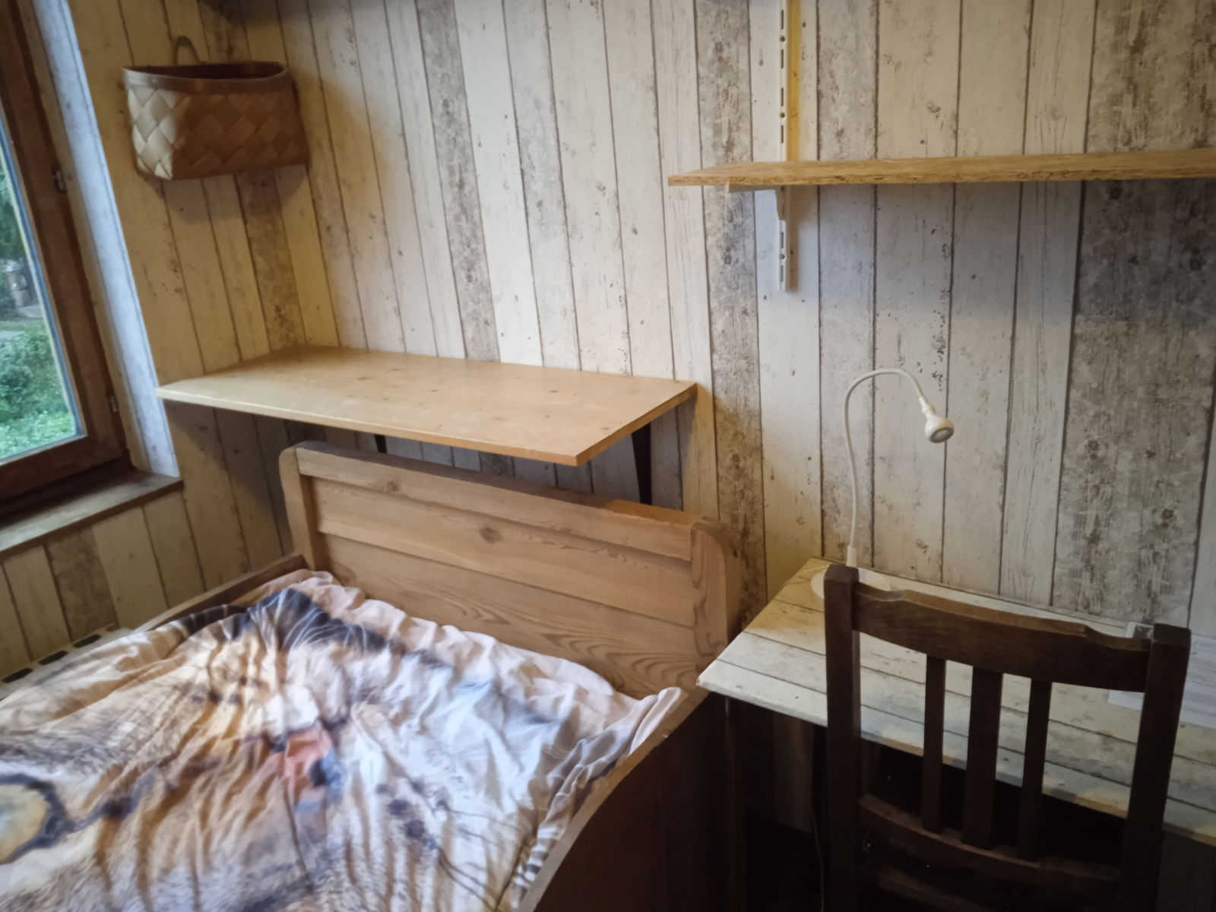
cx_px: 608
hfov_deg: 63.4
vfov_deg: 49.7
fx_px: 984
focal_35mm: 28
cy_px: 456
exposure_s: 1/14.3
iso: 1368
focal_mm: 3.43
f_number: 2.2
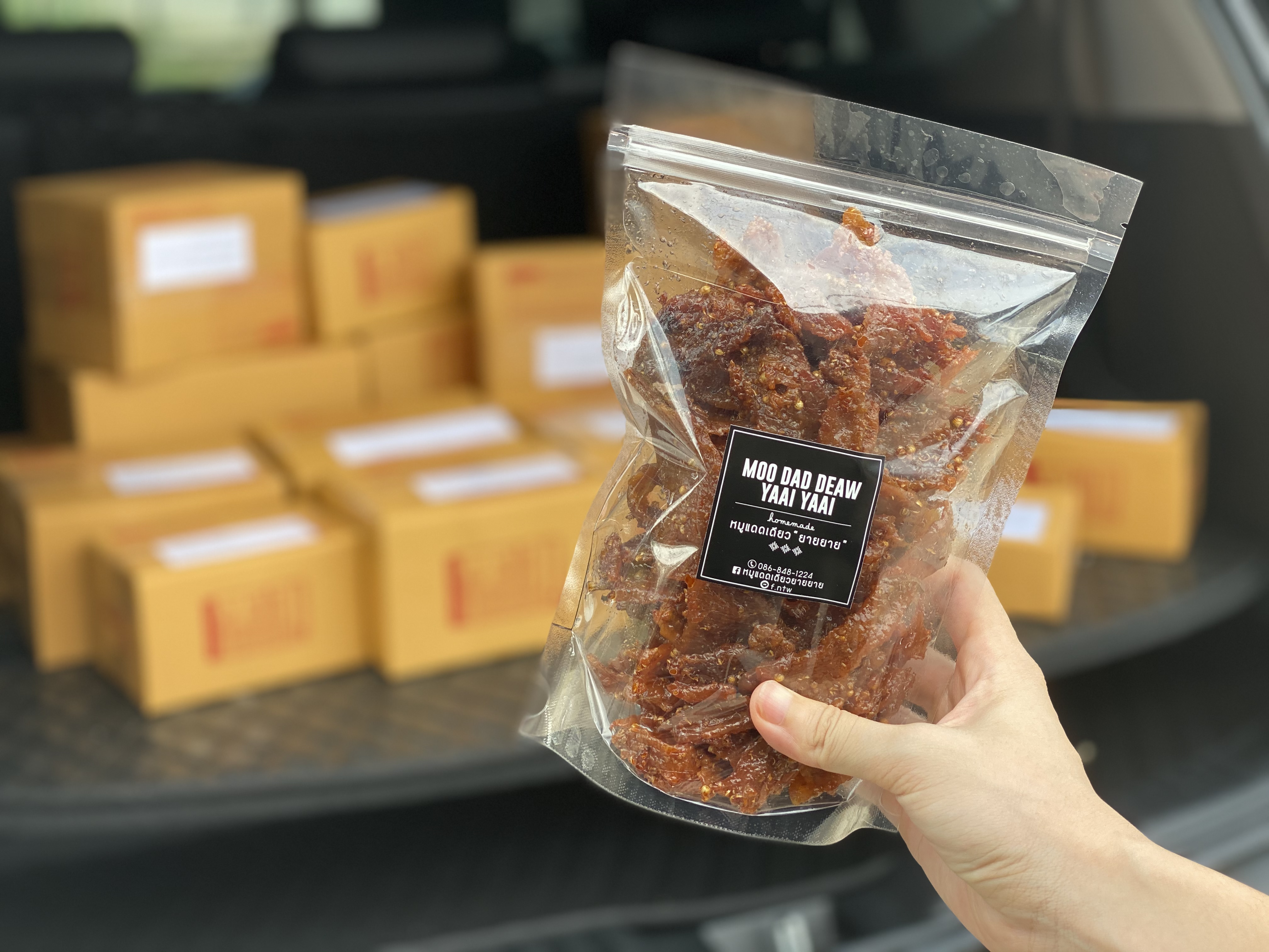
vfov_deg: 28.0
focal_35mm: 52
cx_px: 634
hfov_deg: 36.8
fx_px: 1906
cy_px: 476
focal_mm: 6
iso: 20
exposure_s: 1/122
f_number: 2
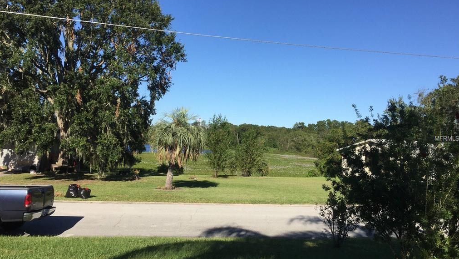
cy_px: 139
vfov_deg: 36.7
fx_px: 390
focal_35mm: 32
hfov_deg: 61.0
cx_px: 230
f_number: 2.2
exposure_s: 1/1883
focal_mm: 4.15
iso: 32
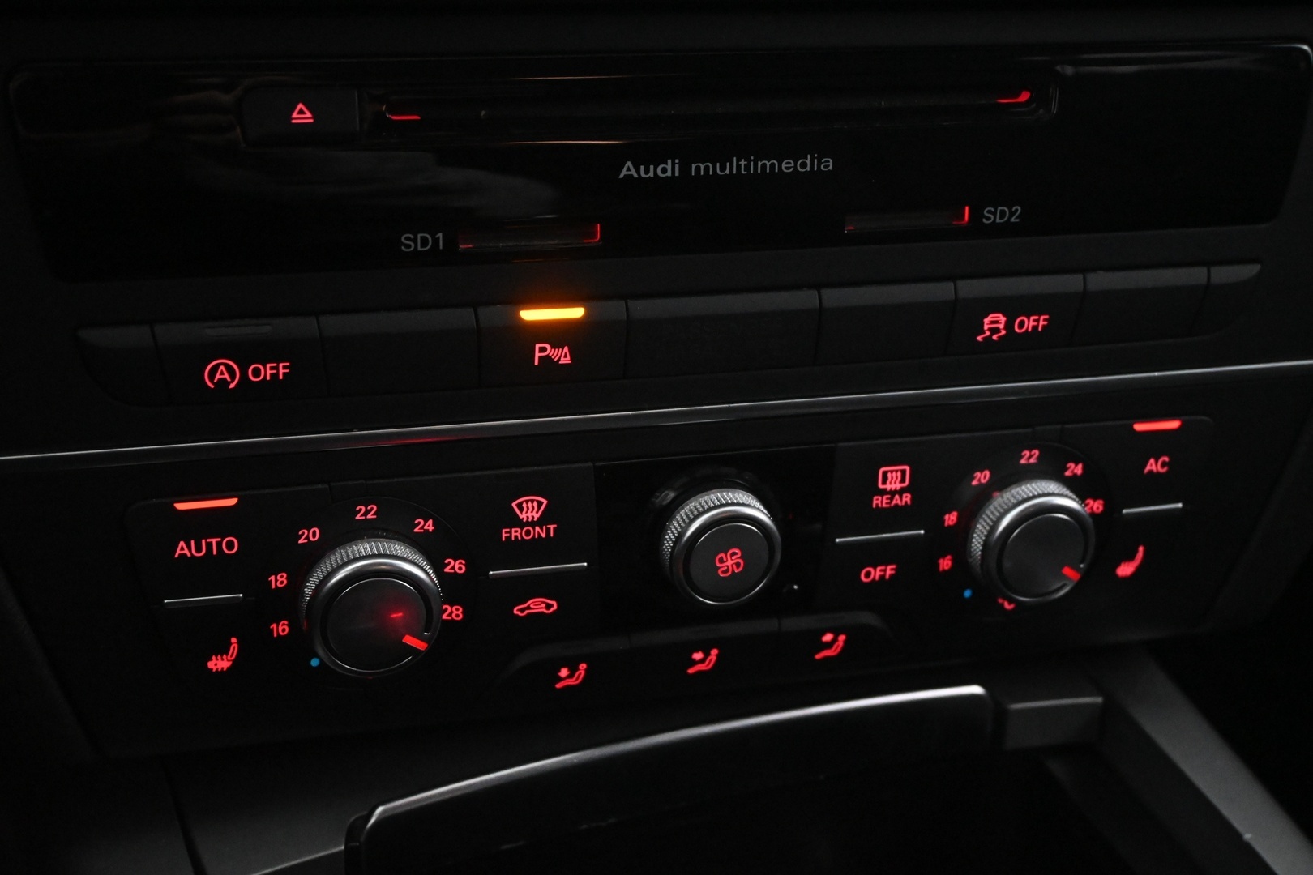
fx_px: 1778
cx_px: 656
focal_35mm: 49
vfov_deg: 27.7
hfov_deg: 40.5
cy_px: 438
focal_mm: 32.5
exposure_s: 1/50
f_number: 5
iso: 7200
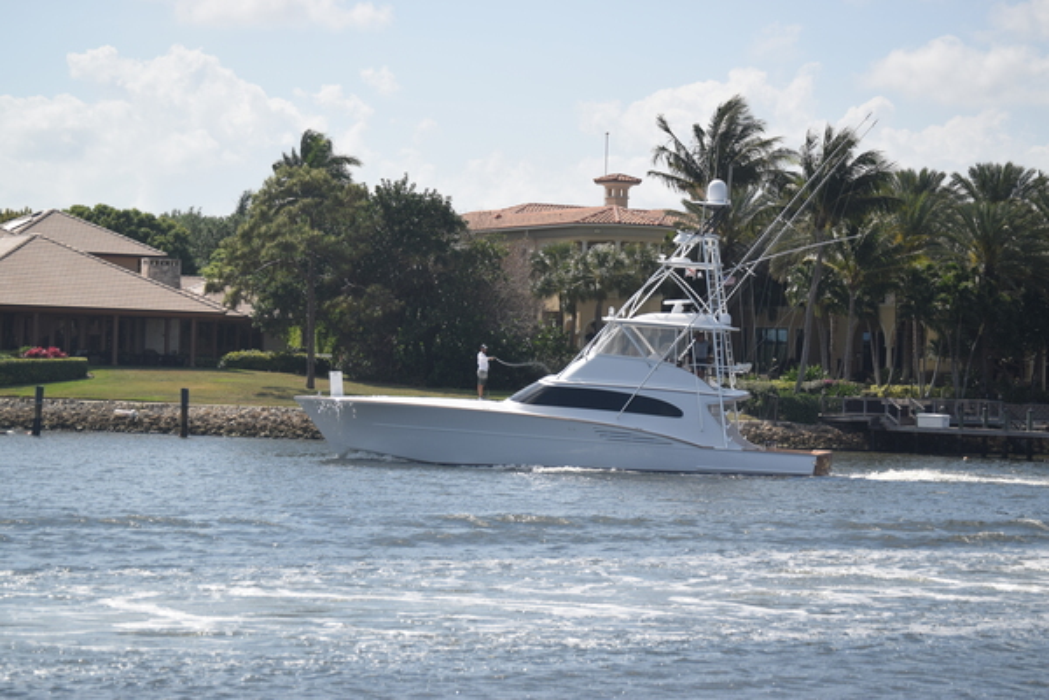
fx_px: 3278
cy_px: 350
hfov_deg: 18.2
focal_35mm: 112
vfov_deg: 12.2
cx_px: 524
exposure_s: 1/640
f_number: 6.3
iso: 200
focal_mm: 75
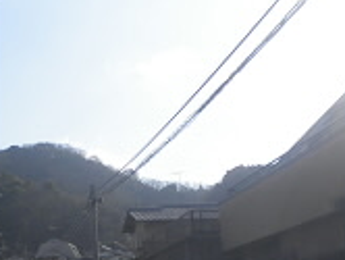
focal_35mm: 65
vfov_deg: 22.2
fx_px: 649
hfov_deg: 29.8
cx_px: 152
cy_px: 220
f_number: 8
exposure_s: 1/160
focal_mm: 4.9
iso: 64
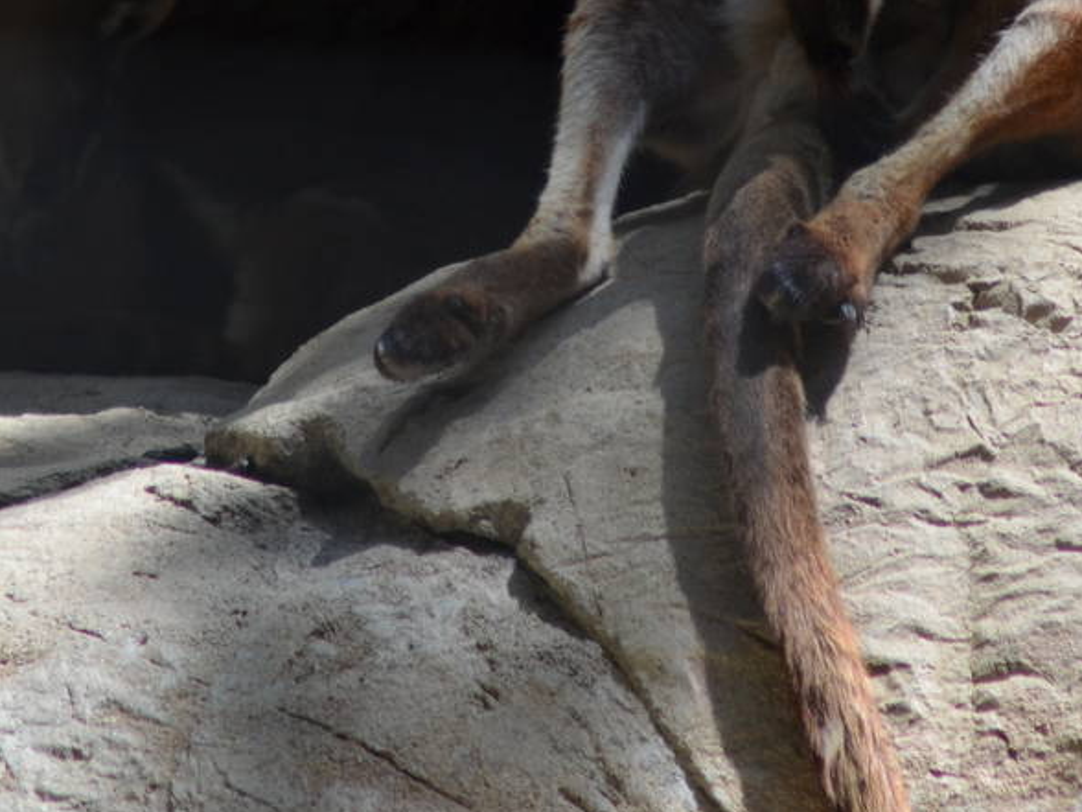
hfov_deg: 2.2
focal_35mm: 901
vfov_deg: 1.7
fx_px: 28163
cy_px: 133
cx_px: 499
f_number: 5
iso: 400
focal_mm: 230
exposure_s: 1/1000
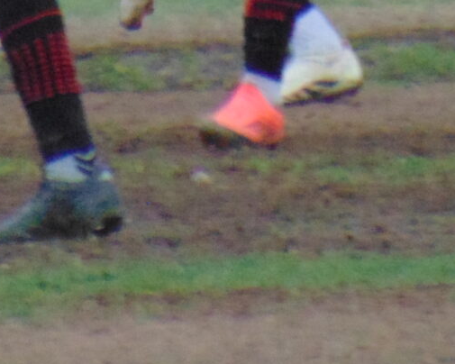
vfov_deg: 0.5
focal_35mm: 2850
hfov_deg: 0.7
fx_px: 38379
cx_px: 32
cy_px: -389
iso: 200
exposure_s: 1/125
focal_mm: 103.2
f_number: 4.6
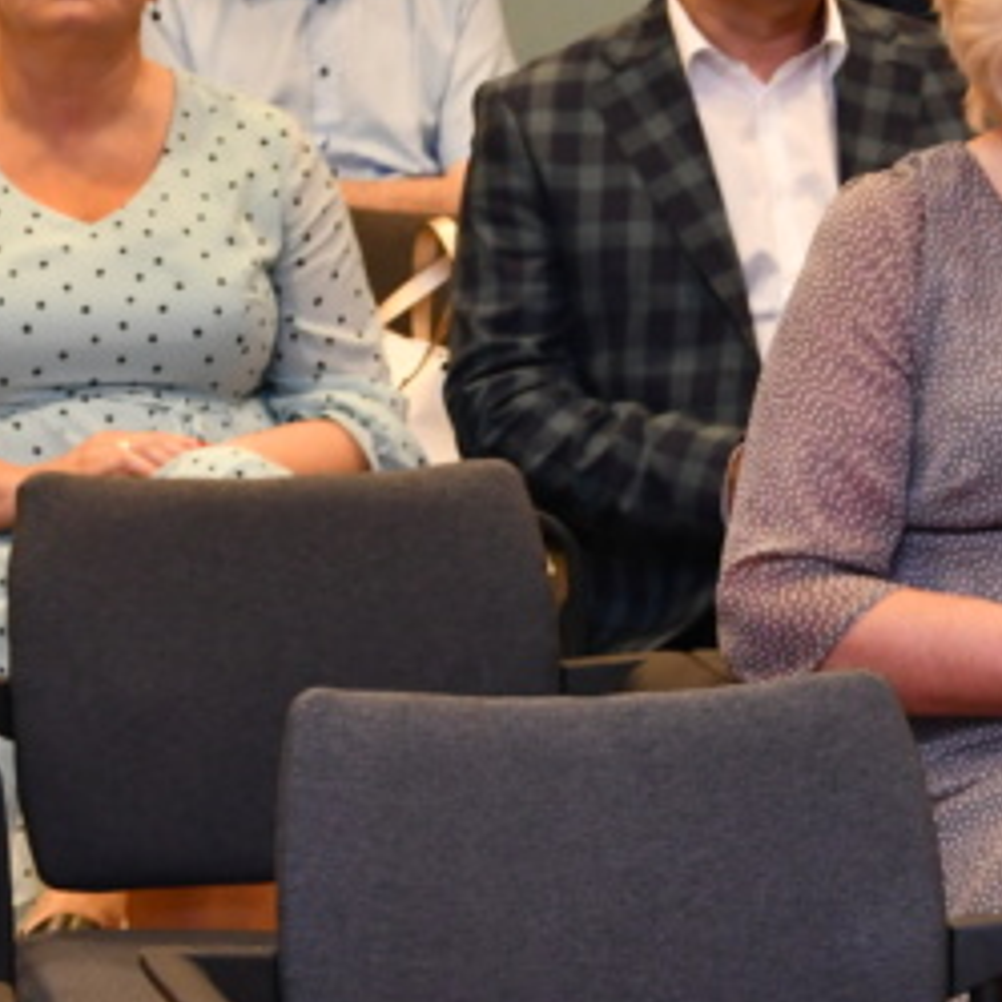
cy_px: 280
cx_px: 648
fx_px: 6976
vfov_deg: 8.2
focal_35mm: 213
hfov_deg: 8.2
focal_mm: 52
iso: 1600
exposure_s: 1/60
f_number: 8
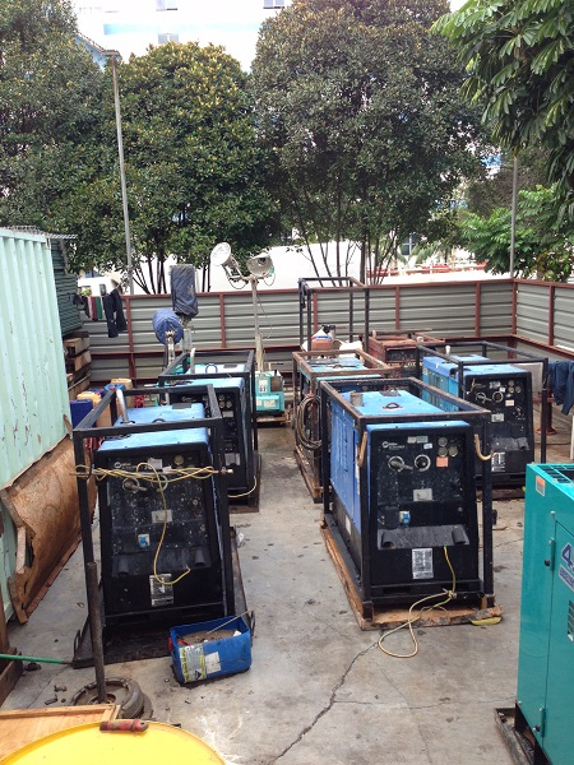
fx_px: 730
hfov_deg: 42.9
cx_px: 287
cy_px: 382
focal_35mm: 33
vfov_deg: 55.4
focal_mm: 4.12
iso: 50
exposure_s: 1/175
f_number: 2.4
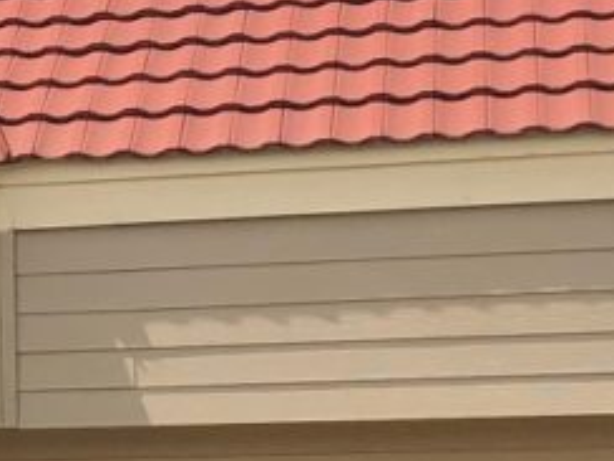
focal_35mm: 176
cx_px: -657
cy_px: 438
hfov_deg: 10.3
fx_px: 3122
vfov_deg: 8.4
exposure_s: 1/2558
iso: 25
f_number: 1.8
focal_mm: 3.99
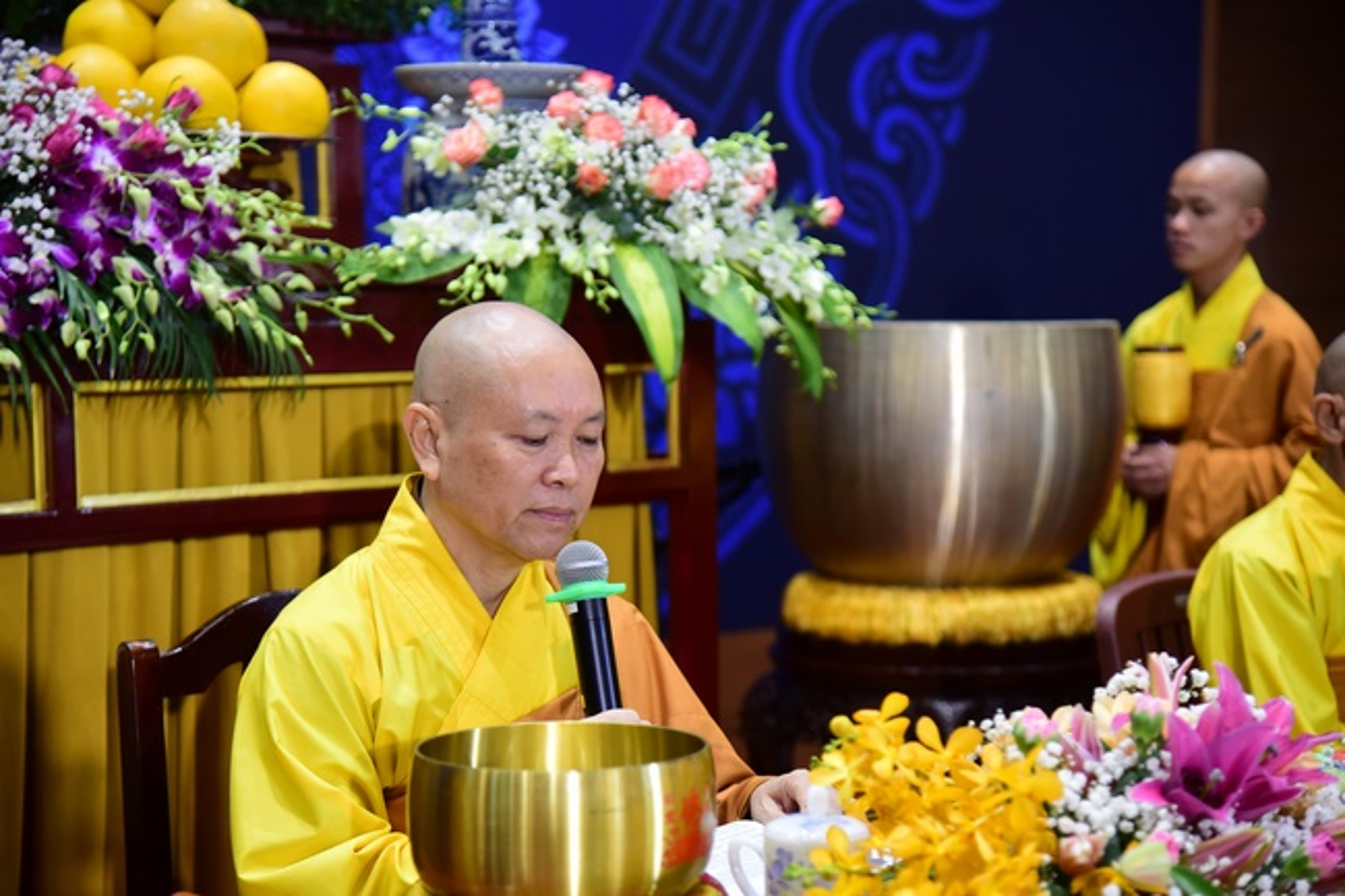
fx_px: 3063
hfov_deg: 24.8
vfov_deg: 16.6
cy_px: 448
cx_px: 672
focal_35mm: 82
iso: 1600
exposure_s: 1/125
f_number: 4
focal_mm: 82
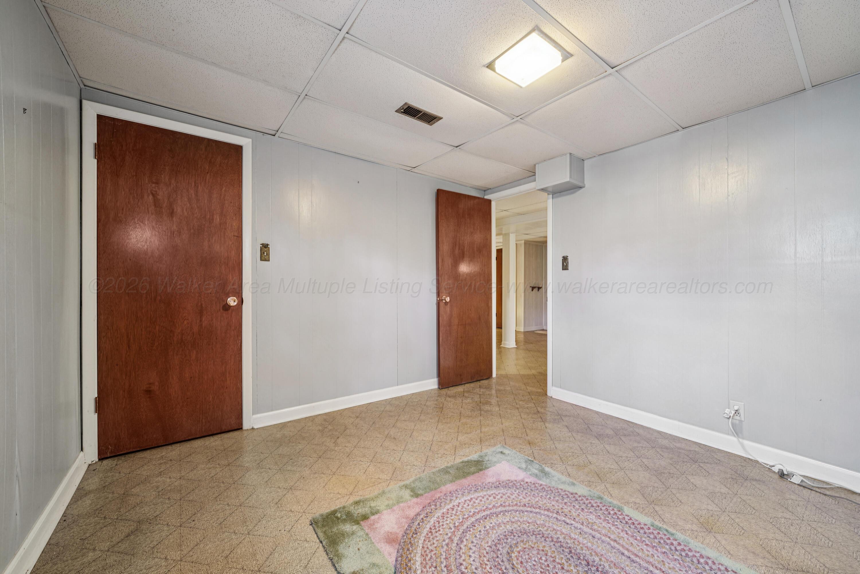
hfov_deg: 104.3
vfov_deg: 81.2
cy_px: 287
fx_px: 334
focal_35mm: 14
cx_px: 430
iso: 400
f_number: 8
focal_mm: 14
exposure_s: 1
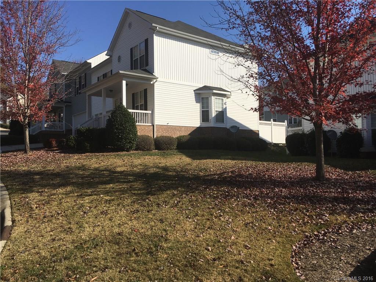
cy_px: 141
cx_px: 188
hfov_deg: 61.7
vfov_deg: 48.2
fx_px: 315
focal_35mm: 29
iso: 25
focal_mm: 4.15
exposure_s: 1/2079
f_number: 2.2
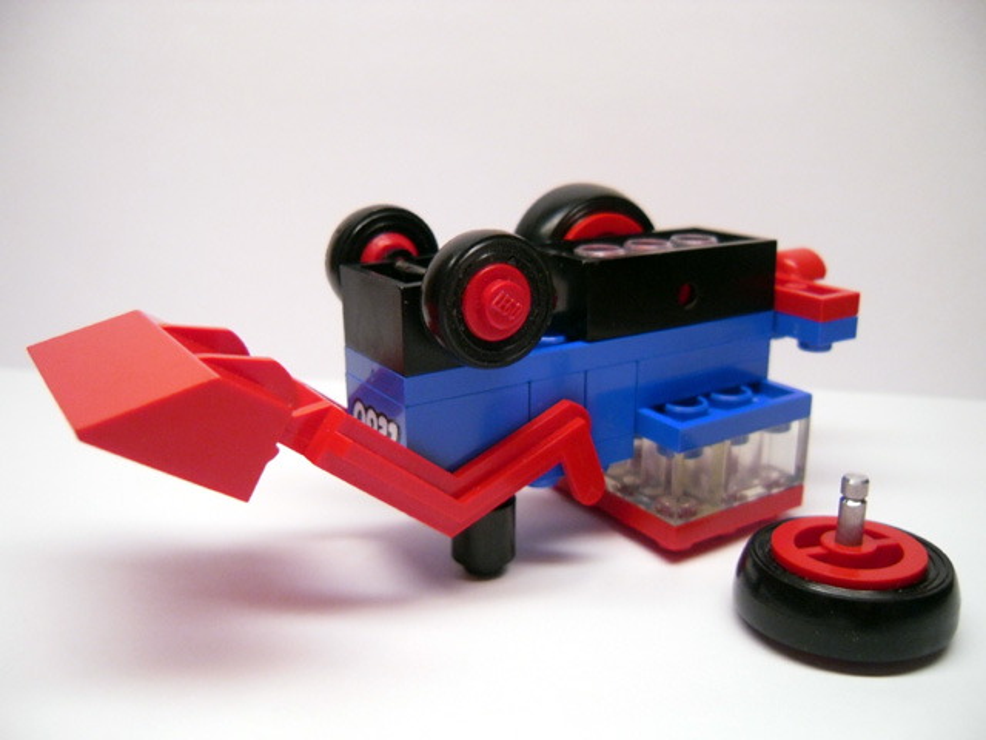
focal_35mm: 34
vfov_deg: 41.8
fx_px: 968
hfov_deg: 54.0
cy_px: 370
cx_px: 493
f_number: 2.8
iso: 200
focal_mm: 6
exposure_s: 1/45
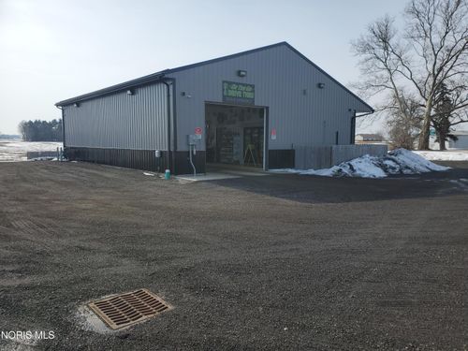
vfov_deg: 53.1
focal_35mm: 26
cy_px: 176
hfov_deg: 67.3
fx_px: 352
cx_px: 234
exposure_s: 1/2450
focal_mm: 4.3
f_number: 2.4
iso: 50
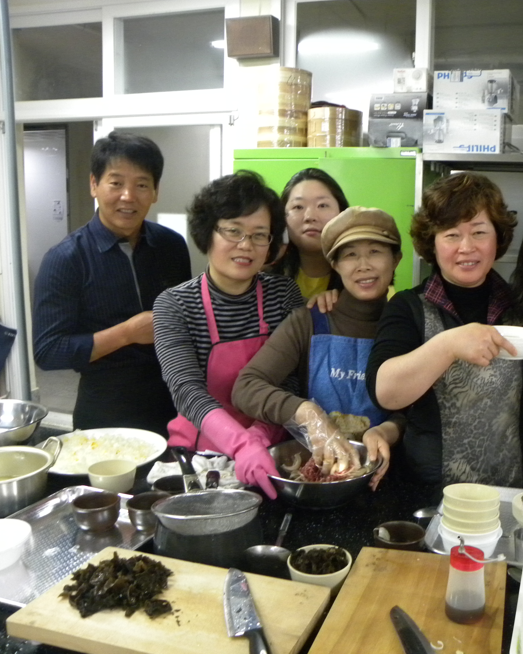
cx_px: 408
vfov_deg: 52.8
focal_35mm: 34
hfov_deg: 41.7
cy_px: 327
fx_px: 658
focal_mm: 4.6
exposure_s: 1/36
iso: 400
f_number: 2.8
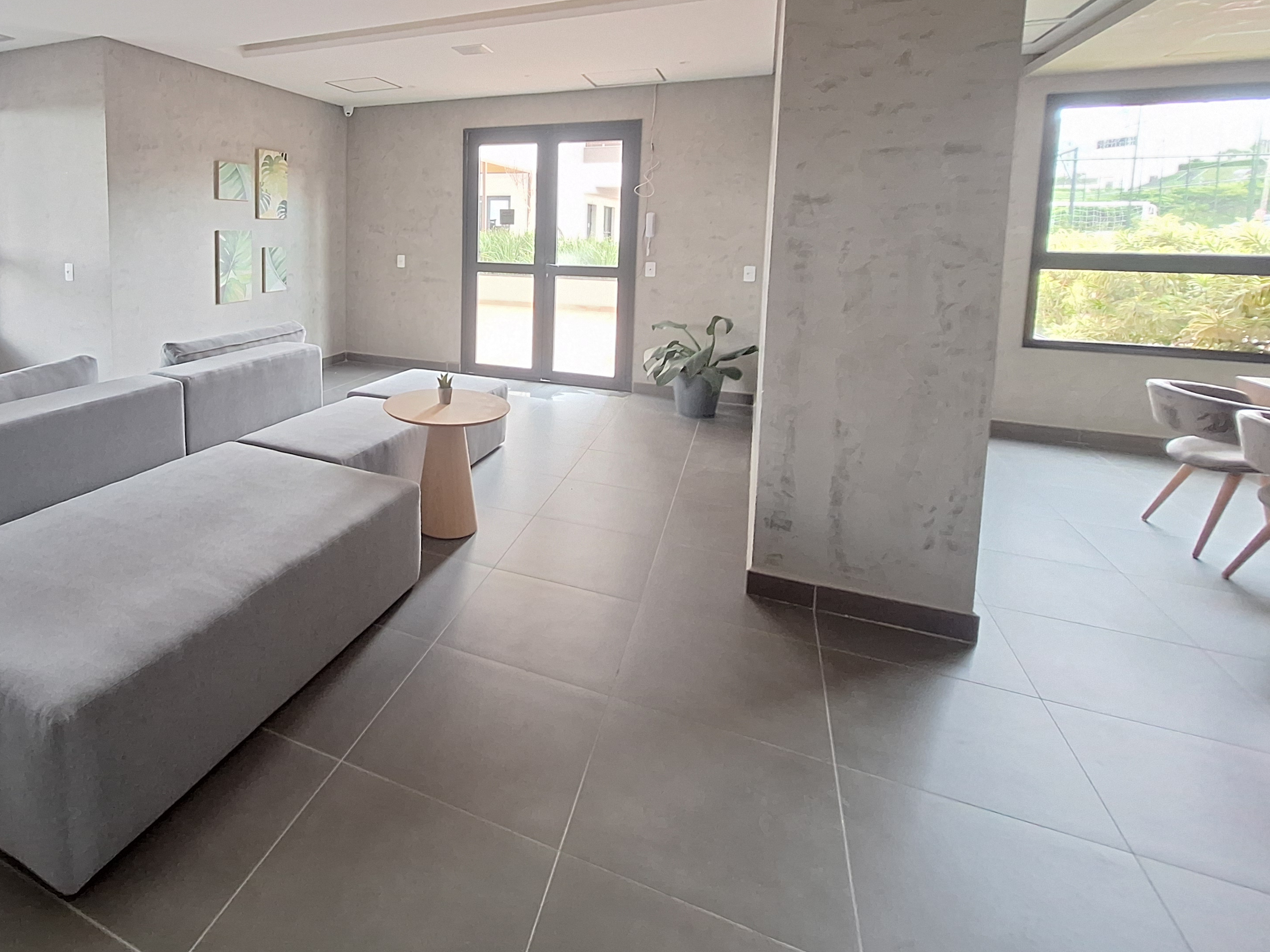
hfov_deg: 84.6
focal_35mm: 18
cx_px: 419
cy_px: 301
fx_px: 660
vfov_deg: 69.1
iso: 200
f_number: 2.2
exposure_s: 1/24
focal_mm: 1.74
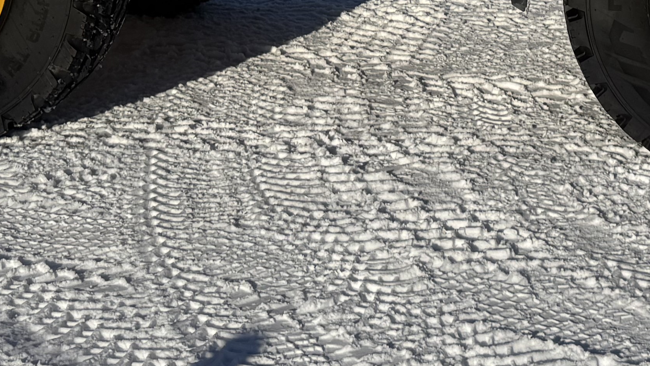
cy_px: -318
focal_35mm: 89
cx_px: 605
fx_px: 1534
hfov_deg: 23.2
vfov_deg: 12.3
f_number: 1.78
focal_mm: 6.76
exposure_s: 1/10417
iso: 80
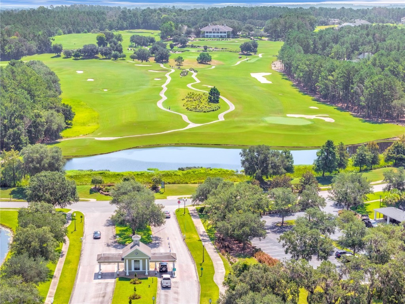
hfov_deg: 27.8
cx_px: 202
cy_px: 152
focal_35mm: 70
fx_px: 819
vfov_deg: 21.0
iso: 110
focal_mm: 19.35
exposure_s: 1/1000
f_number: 2.8
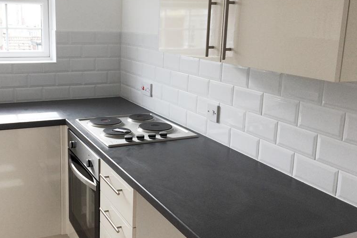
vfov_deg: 32.6
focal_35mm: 41
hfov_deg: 46.9
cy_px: 107
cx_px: 128
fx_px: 407
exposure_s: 1/255
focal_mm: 4.15
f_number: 2.2
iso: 32
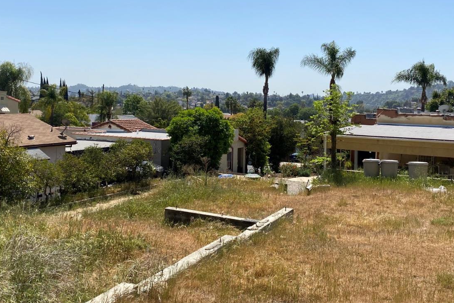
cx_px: 206
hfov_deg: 51.8
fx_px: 467
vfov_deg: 35.8
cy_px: 116
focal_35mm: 37
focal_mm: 4.25
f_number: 1.8
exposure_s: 1/3984
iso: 32
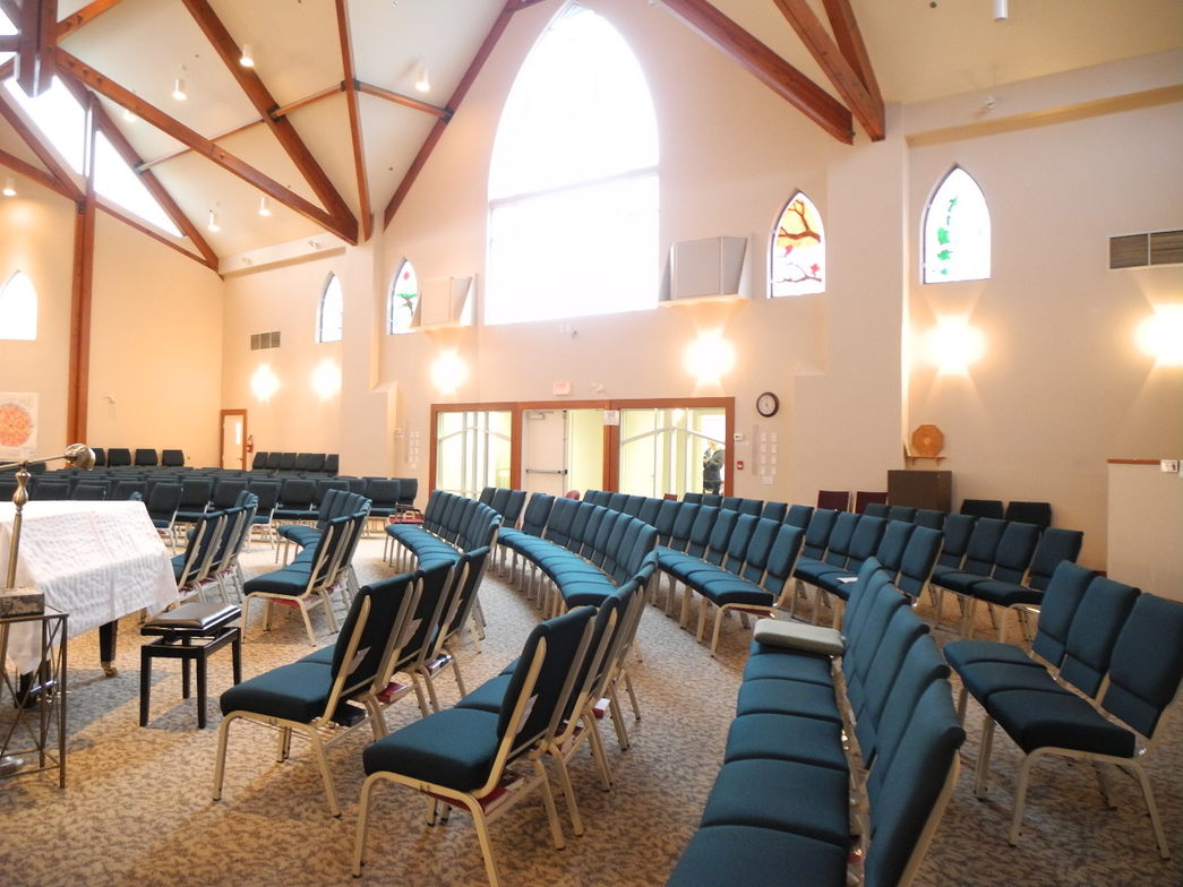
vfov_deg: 49.8
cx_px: 592
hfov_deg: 63.4
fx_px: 957
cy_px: 444
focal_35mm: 28
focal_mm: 6
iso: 400
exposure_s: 1/8
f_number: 2.8
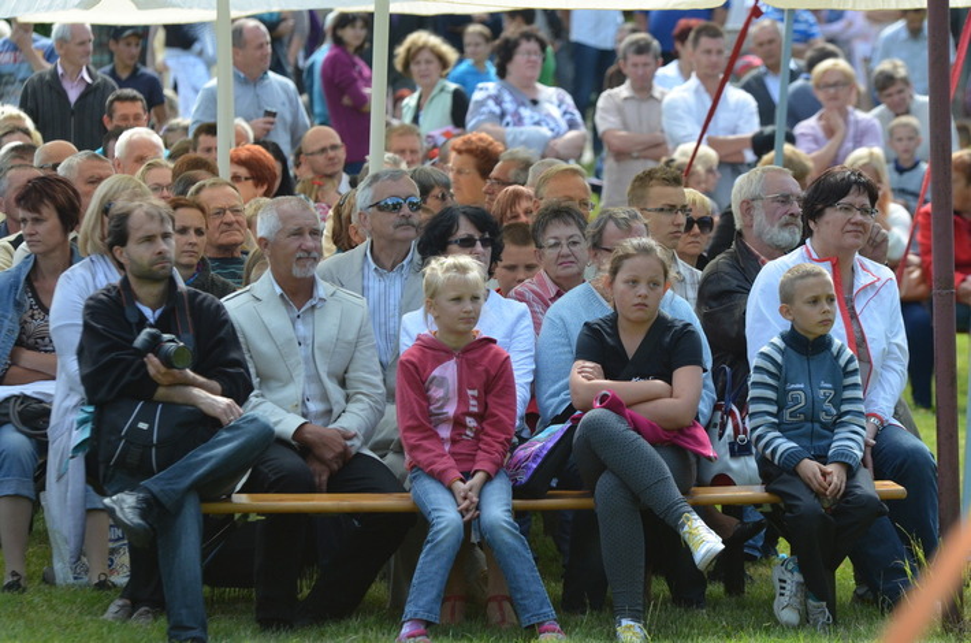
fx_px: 7468
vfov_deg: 4.9
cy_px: 322
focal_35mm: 278
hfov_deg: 7.4
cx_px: 486
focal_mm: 185
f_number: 5
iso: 800
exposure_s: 1/1600
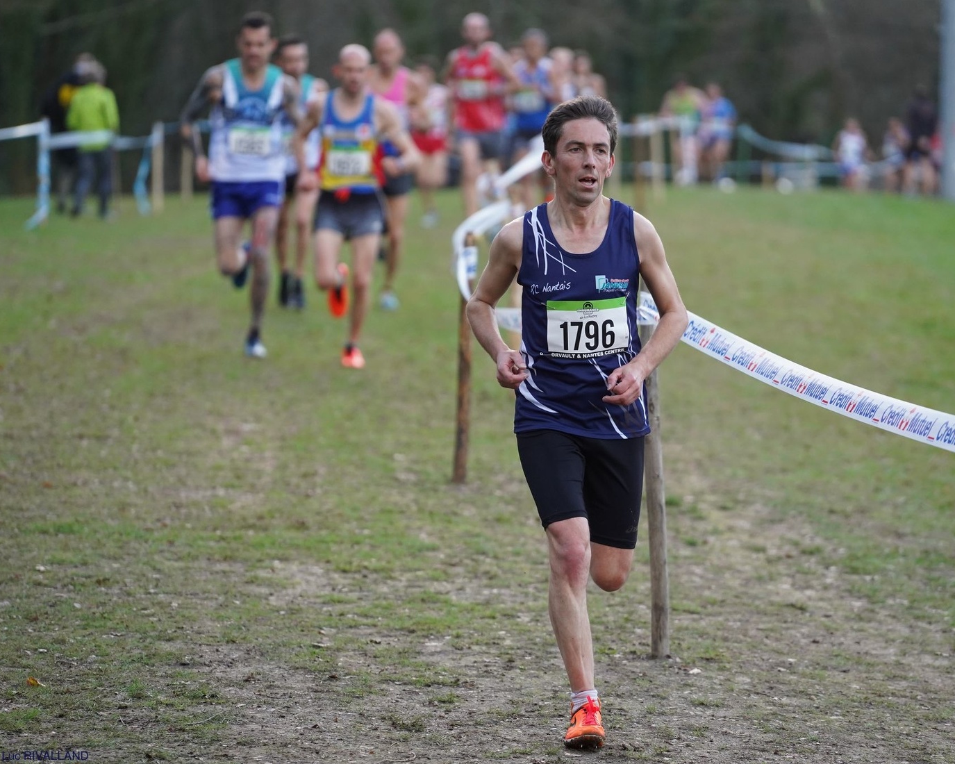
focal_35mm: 226
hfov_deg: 8.5
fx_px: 6388
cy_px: 382
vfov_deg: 6.8
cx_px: 524
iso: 2000
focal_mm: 200
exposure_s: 1/2000
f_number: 4
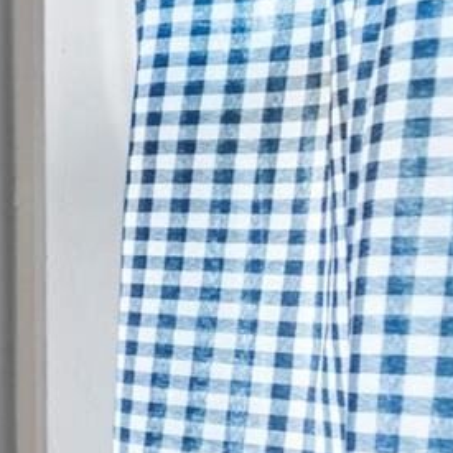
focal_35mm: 95
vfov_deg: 18.3
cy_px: 286
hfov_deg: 10.3
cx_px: -1034
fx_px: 1407
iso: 250
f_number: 9
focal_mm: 10
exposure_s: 1/1.25
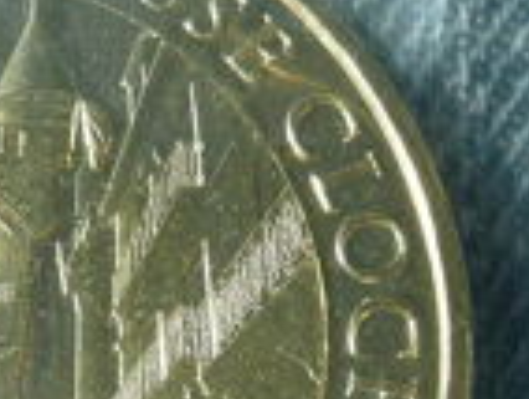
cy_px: 336
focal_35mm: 145
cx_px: -56
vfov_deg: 10.2
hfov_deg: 13.3
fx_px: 2220
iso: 100
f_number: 9
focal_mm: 5.8
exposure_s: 1/250
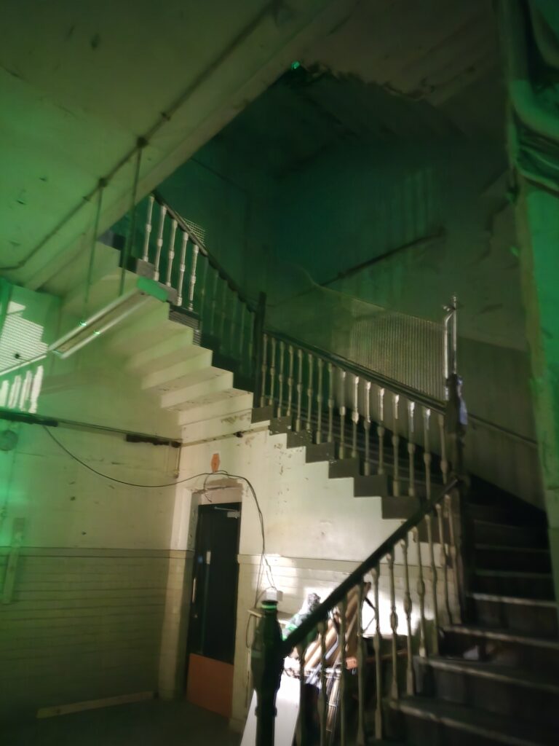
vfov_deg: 73.9
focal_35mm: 23
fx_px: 495
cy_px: 373
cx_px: 280
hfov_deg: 58.9
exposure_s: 1/2
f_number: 1.8
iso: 2000
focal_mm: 5.4
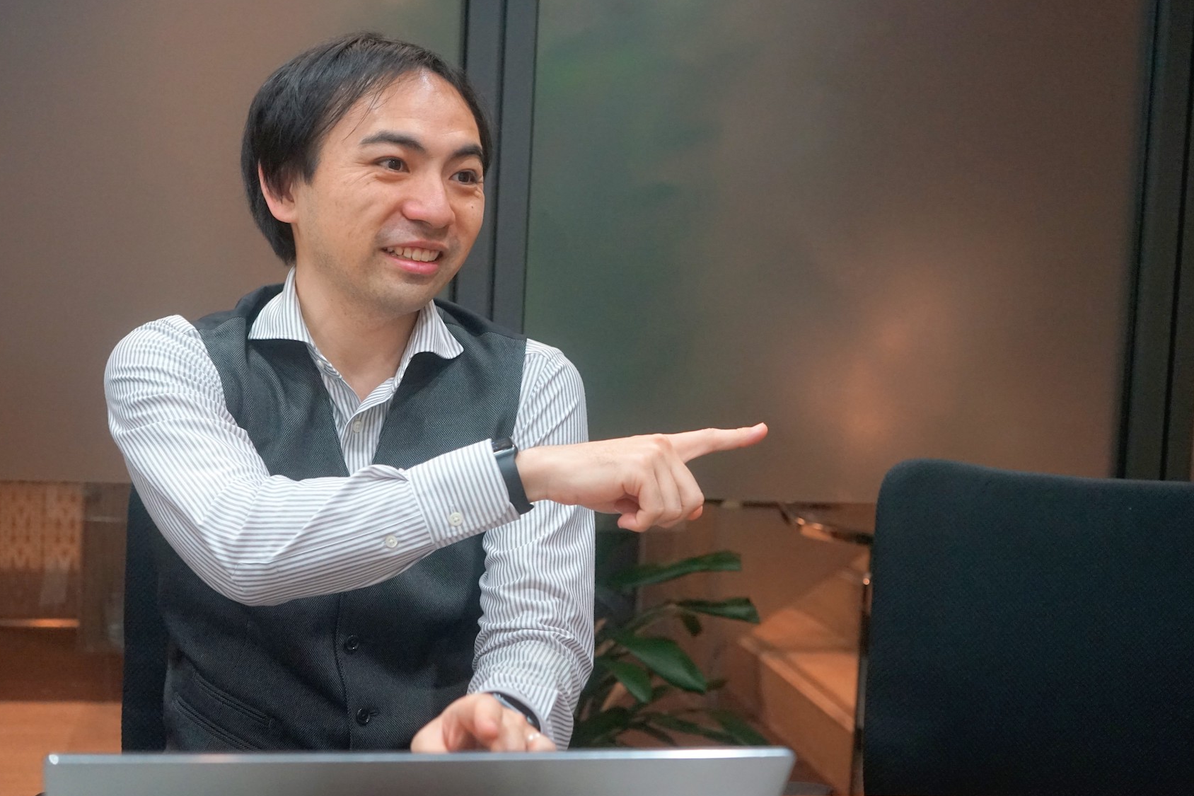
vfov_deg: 28.1
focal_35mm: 48
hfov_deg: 41.1
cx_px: 569
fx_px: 1592
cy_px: 405
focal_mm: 45
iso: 3200
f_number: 4.5
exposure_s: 1/160
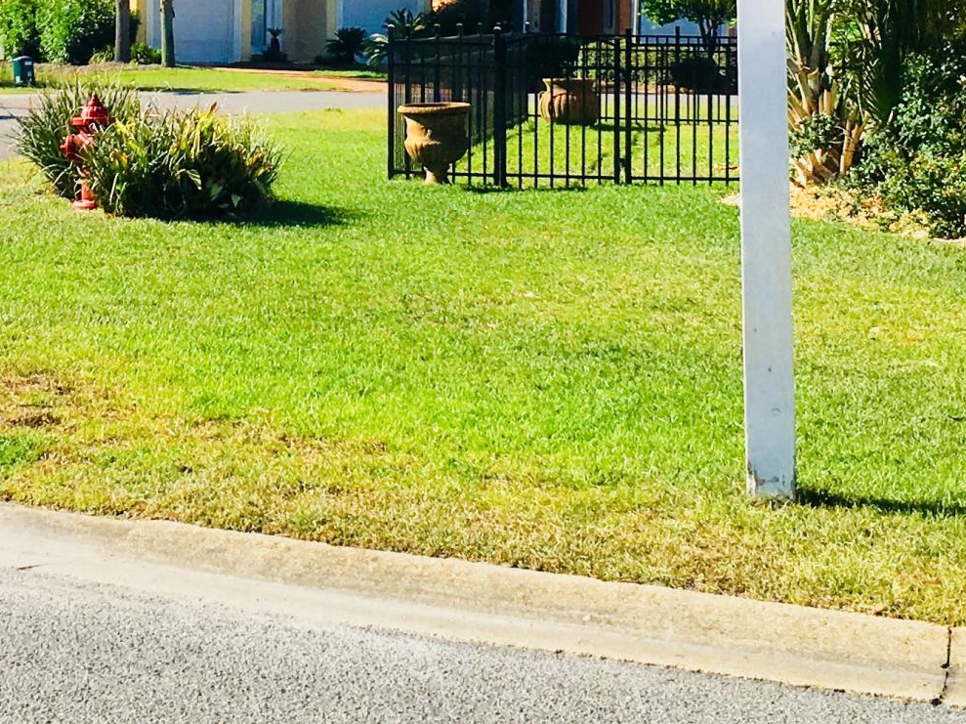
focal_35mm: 88
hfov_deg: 21.8
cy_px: -68
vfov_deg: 16.3
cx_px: 132
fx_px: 2455
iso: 25
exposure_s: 1/1603
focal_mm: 4.15
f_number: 2.2
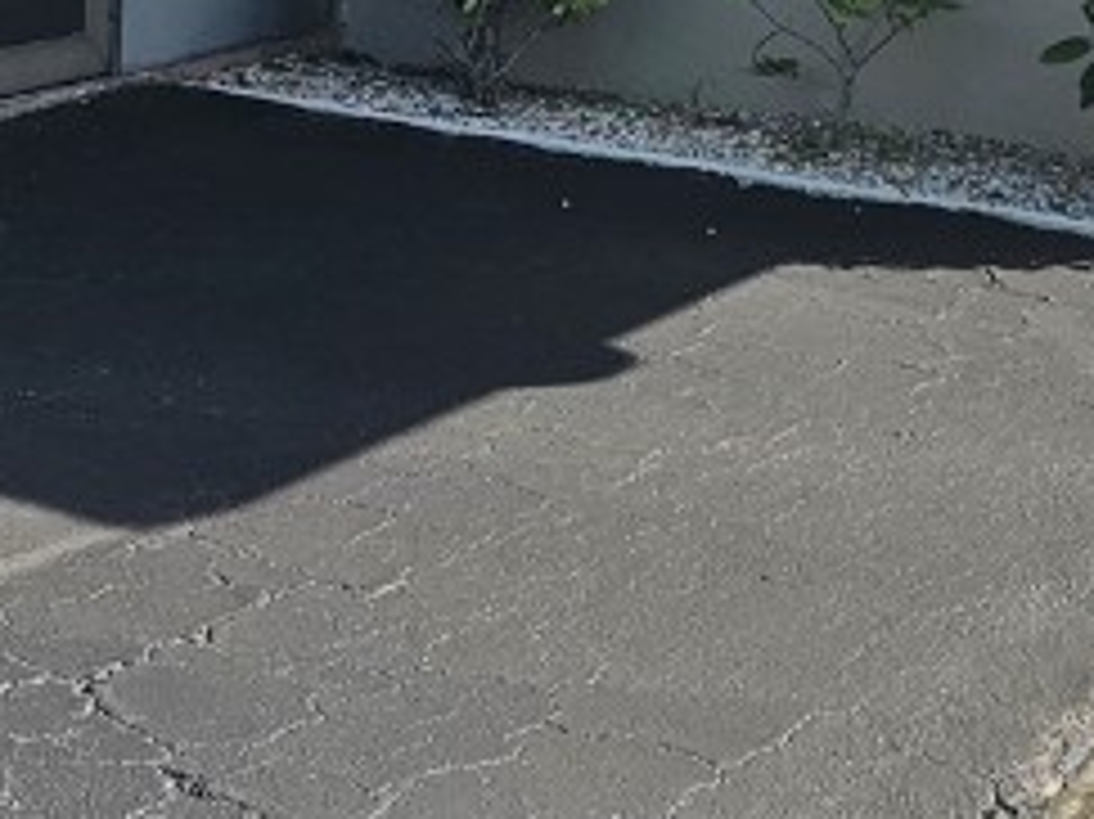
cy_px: -333
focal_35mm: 97
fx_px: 3064
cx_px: 360
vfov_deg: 14.4
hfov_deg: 20.2
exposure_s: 1/2000
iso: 40
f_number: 1.8
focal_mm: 5.4
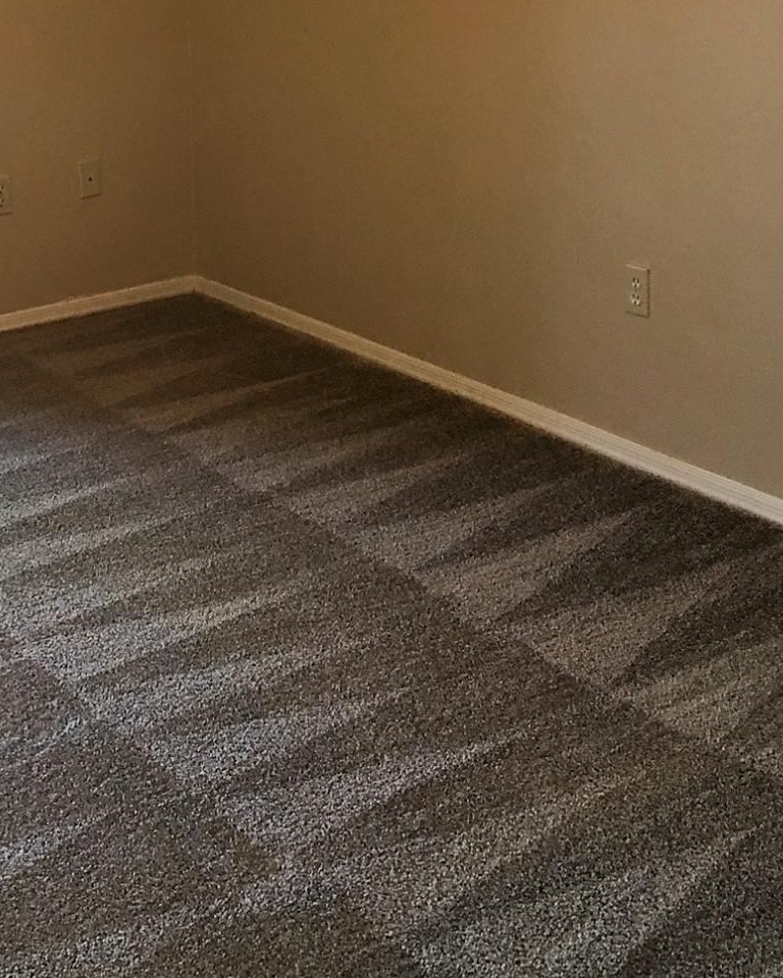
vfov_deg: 30.8
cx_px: 213
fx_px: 1709
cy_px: 131
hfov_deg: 25.5
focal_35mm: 59
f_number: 2.2
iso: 100
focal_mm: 4.15
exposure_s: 1/30
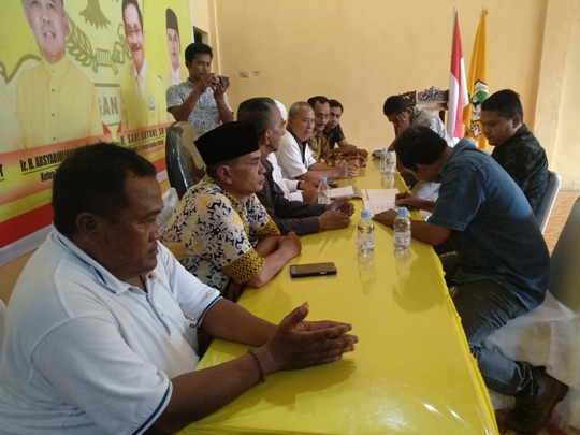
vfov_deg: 61.1
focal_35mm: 22
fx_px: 369
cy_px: 218
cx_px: 290
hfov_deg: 76.4
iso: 800
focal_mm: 3.81
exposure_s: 1/20
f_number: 2.2
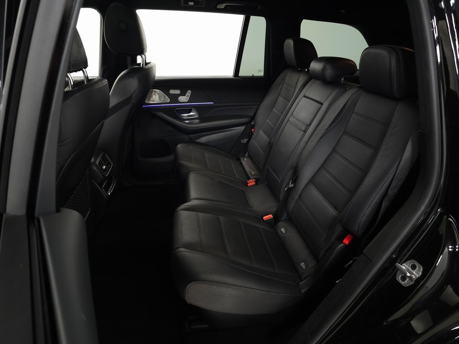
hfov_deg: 73.9
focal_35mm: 23
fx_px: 305
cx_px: 230
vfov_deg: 58.9
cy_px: 172
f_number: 1.7
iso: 200
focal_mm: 6.3
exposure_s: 1/60
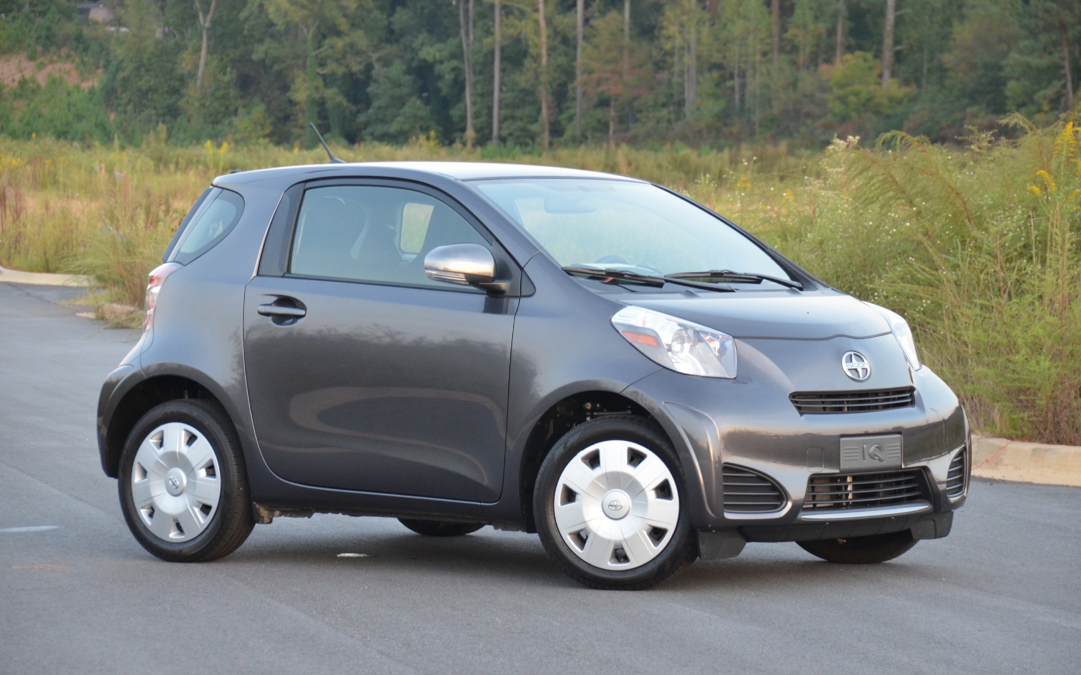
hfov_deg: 14.4
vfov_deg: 9.0
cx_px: 542
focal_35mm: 146
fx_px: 4287
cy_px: 331
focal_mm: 95
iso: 1600
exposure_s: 1/100
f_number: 5.3
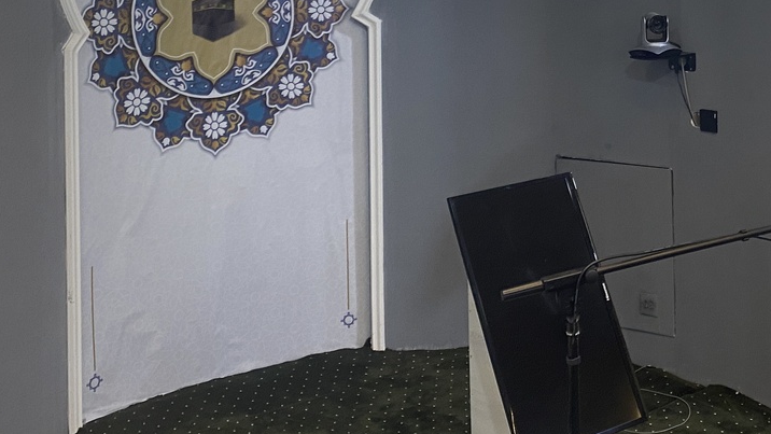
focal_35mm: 57
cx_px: 607
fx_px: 1165
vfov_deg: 20.2
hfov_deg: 35.5
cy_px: -41
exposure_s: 1/51
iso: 80
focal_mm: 4.25
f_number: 1.8
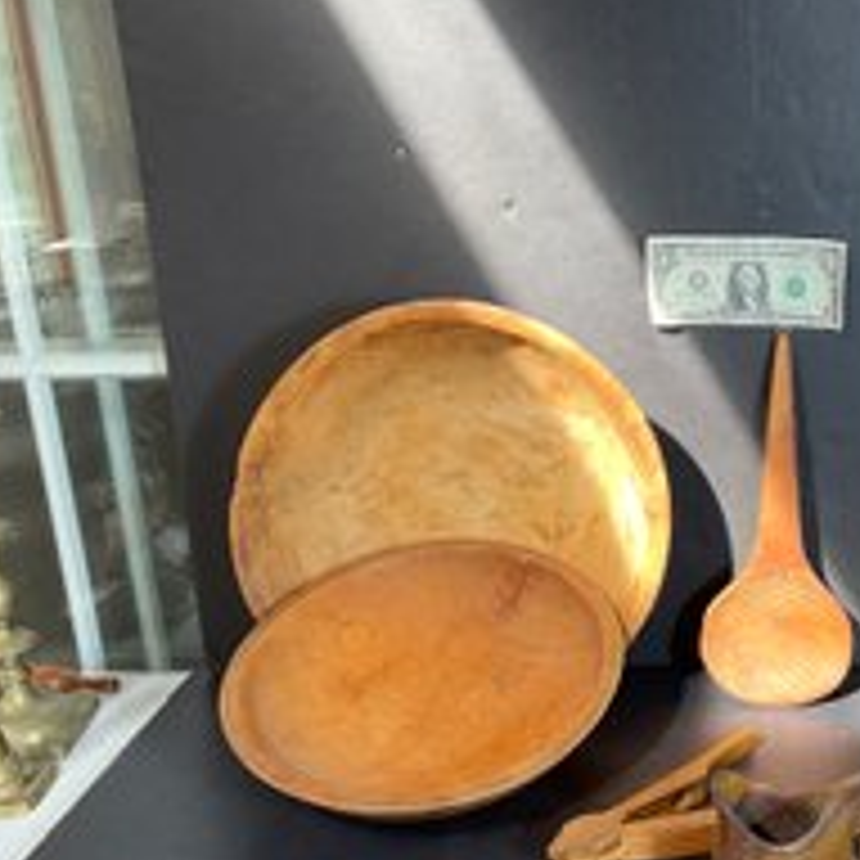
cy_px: 552
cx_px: 759
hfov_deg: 34.9
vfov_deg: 36.5
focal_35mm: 46
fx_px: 1293
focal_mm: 3
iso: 40
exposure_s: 1/60
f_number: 1.8
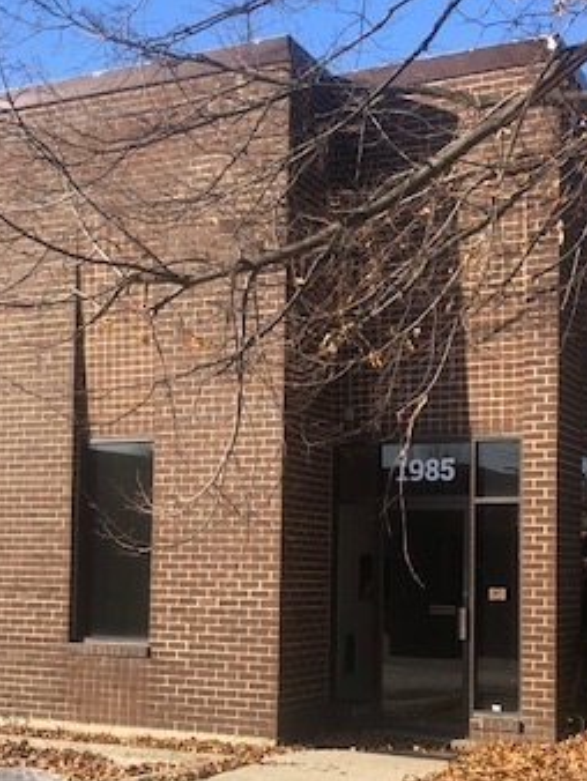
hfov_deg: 27.5
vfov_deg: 35.7
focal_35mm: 53
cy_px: 531
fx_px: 1197
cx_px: 321
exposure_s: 1/1000
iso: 20
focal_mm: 3.99
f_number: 1.8
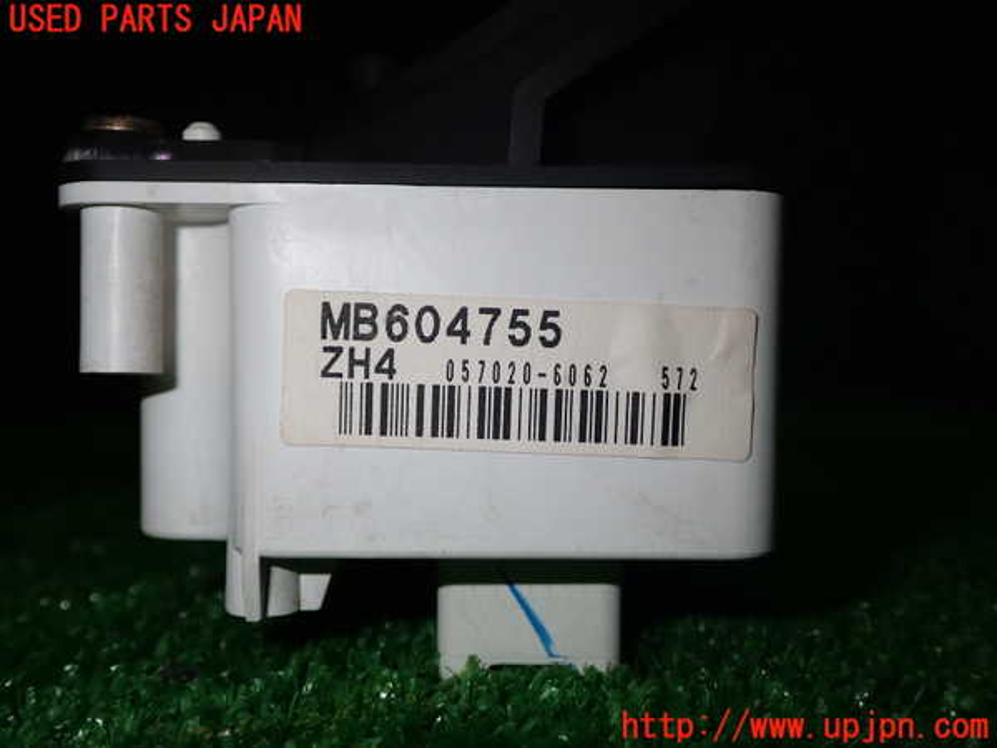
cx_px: 498
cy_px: 374
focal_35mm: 36
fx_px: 1037
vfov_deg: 39.7
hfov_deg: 51.4
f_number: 7.1
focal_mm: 6.37
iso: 200
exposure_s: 1/40
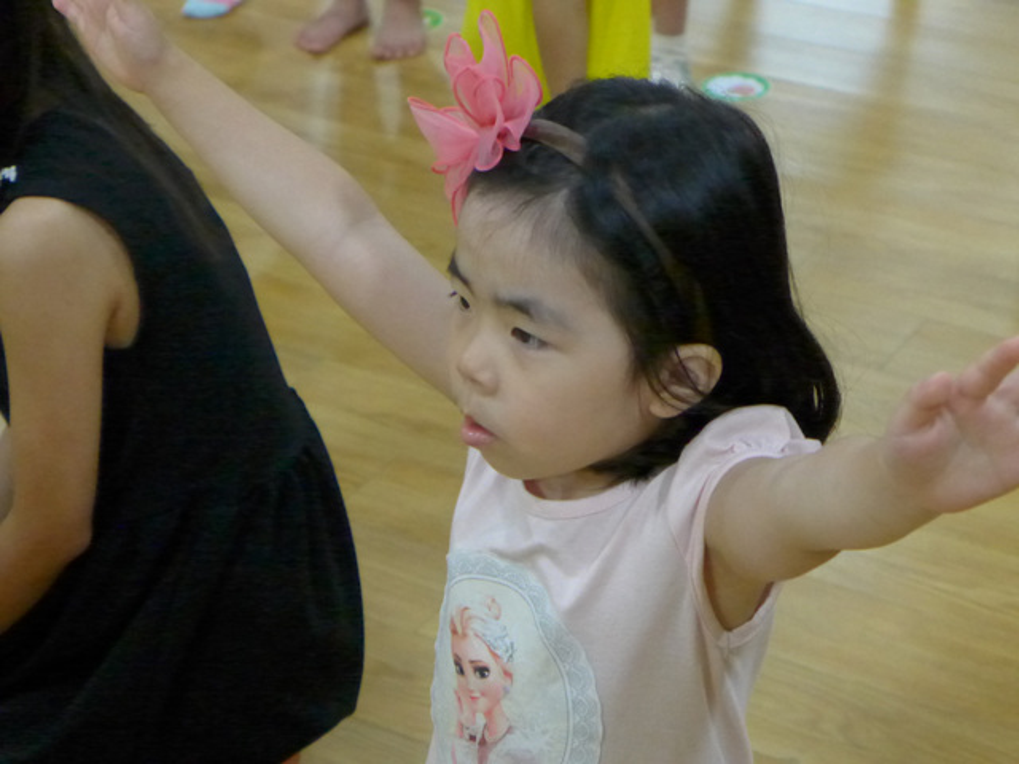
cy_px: 382
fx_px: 2649
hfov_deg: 21.8
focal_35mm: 90
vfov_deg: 16.4
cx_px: 510
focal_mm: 17.7
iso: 1600
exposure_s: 1/400
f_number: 2.3
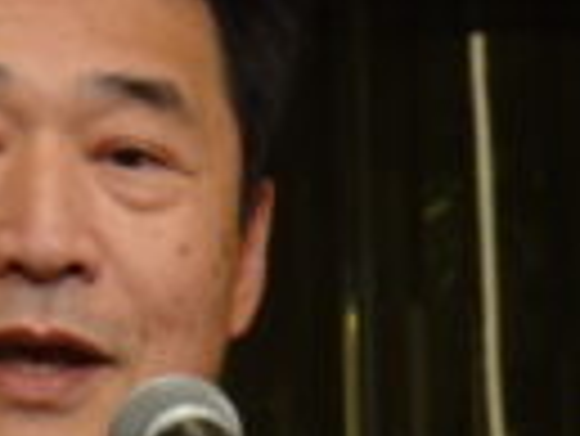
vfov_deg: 2.2
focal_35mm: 691
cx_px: -112
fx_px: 11589
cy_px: 438
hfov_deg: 2.9
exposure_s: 1/25
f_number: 5.6
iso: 200
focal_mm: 28.55
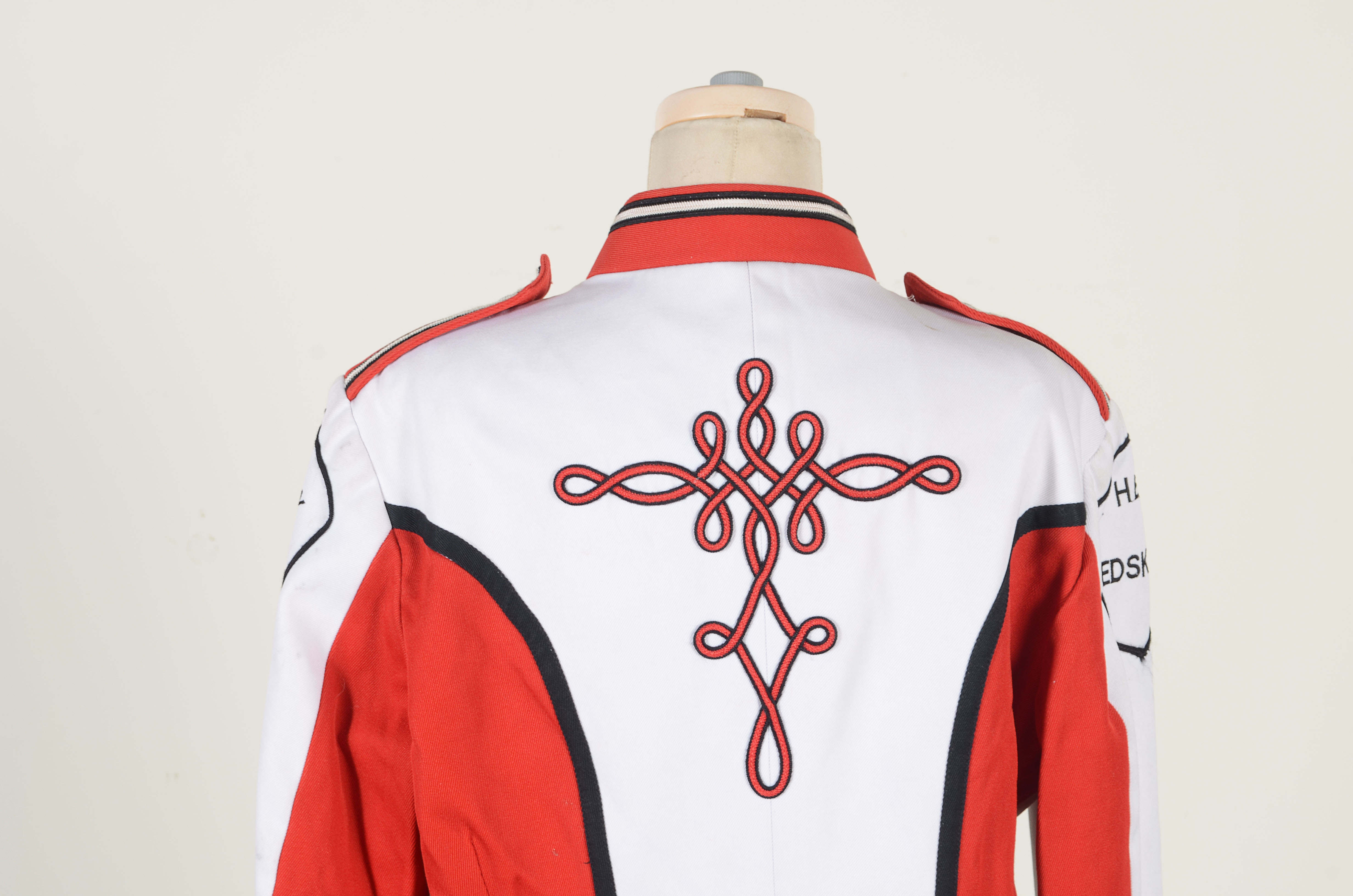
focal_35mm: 82
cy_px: 448
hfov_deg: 24.7
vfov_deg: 16.5
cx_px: 676
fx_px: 3094
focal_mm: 55
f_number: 11
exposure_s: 1/60
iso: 100
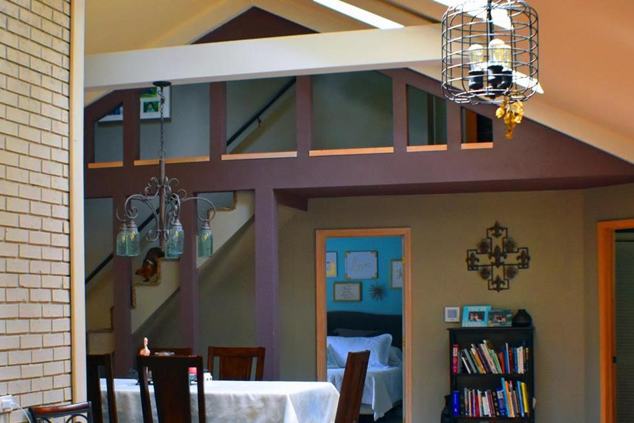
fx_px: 1391
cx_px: 285
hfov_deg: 25.7
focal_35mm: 79
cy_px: 296
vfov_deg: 17.2
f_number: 4.5
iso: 1250
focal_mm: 32
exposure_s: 1/125
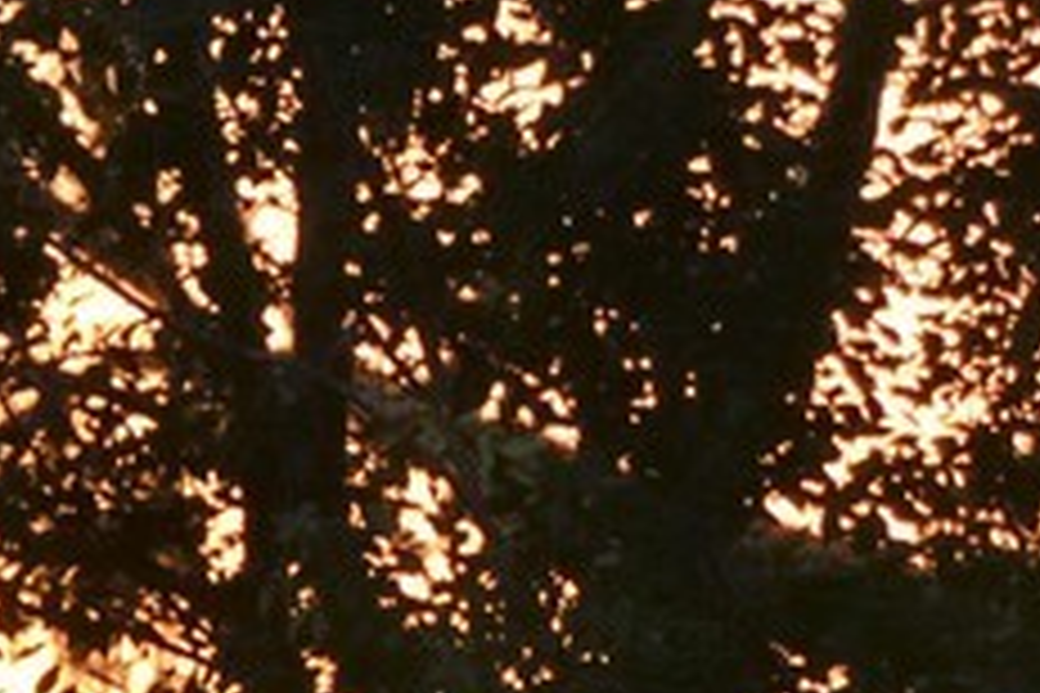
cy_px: 2259
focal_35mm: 1385
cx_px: -1787
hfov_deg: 1.5
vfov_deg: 1.0
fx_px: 40008
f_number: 8
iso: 800
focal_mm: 200
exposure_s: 1/100
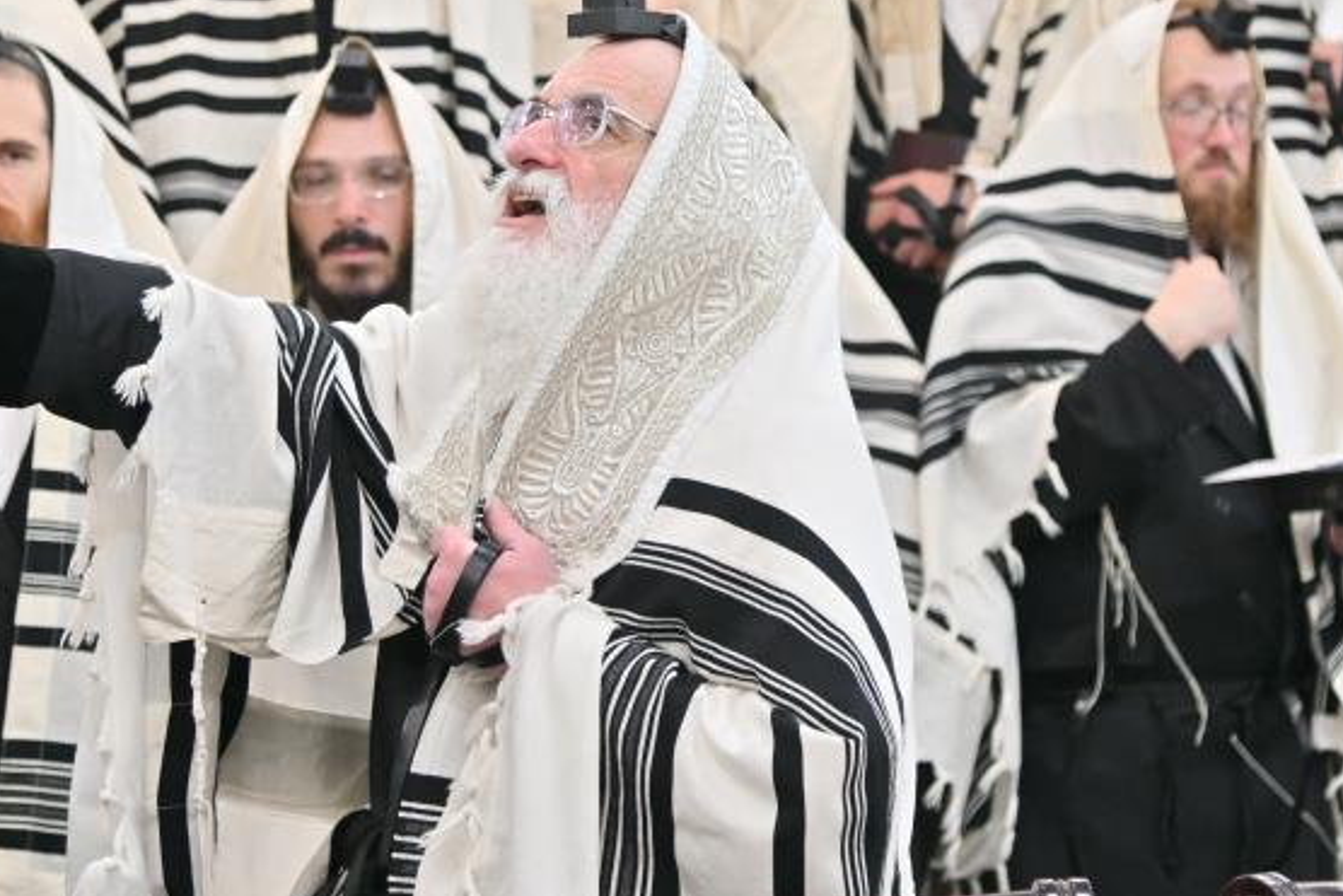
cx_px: 599
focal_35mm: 129
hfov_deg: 15.9
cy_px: 347
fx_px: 4813
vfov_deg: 10.6
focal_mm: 70
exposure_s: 1/160
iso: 400
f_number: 4
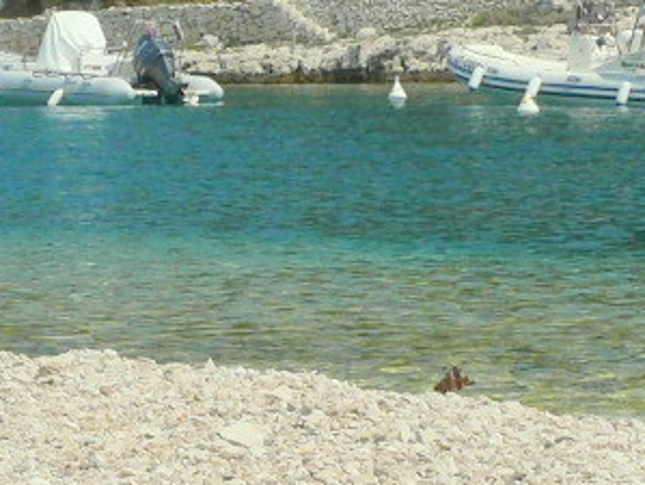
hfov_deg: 10.6
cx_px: 386
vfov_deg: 7.9
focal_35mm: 187
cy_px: 599
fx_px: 3489
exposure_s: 1/400
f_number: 5.6
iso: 100
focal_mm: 7.4
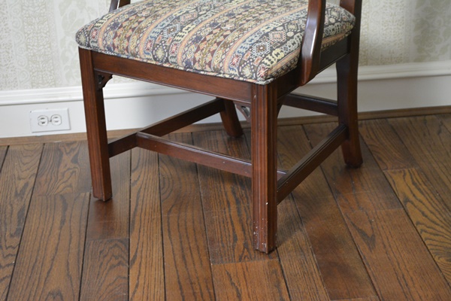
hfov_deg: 28.1
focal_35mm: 72
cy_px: 150
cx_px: 226
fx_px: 902
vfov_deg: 18.9
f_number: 5.3
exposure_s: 1/30
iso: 2500
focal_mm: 48
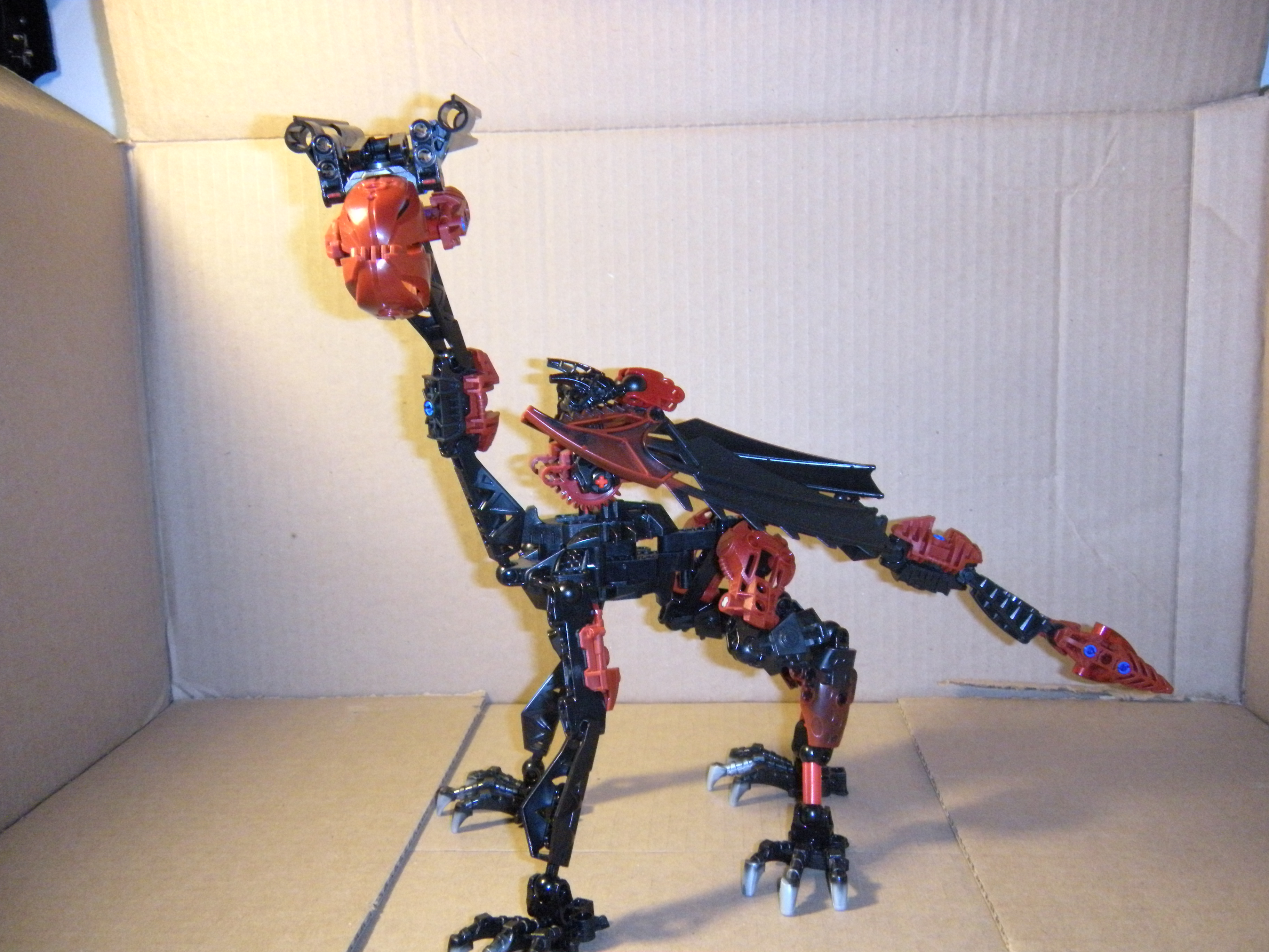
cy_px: 476
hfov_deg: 52.6
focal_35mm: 35
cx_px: 634
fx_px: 1283
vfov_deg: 40.7
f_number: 3.8
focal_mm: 5.9
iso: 400
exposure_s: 1/30
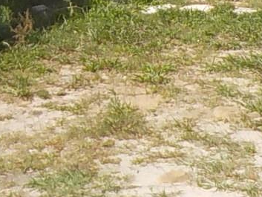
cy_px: -105
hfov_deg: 14.2
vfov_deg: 10.5
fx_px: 1030
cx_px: -27
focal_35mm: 136
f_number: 3.3
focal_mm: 4.1
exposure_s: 1/1250
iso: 125
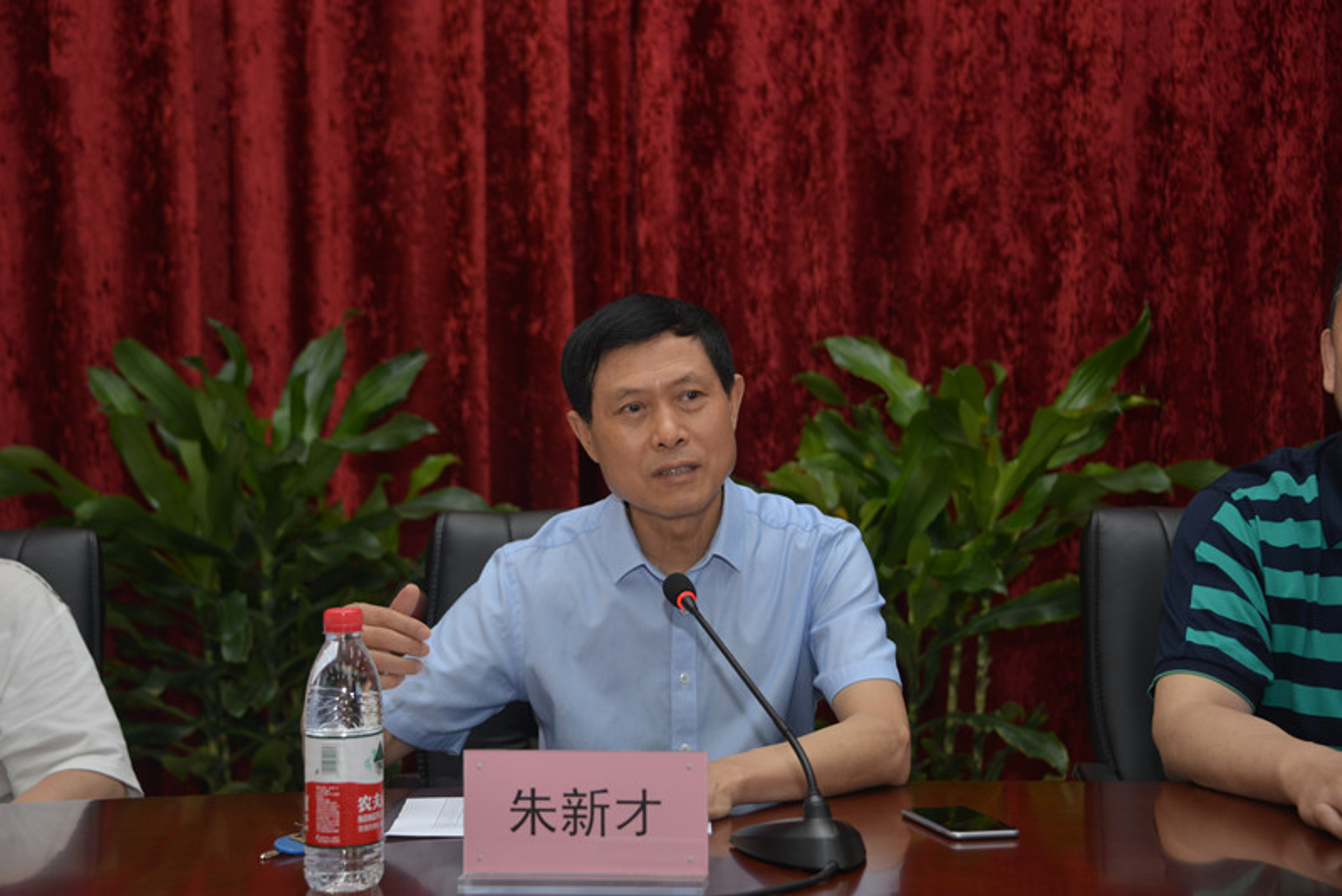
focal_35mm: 70
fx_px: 2610
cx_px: 671
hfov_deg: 28.8
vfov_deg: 19.5
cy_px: 448
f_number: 5
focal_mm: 70
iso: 500
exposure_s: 1/60
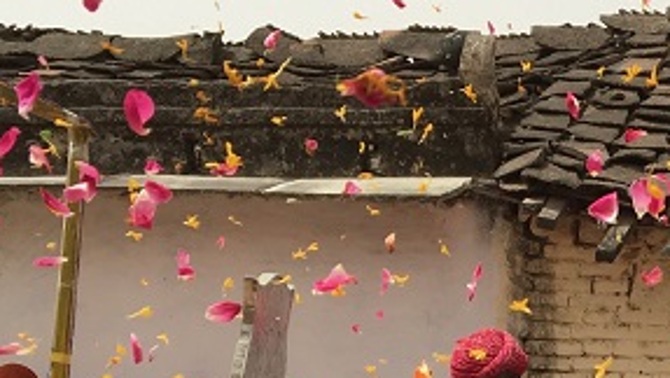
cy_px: 548
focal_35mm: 88
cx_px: 700
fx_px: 1565
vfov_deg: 13.1
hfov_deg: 23.0
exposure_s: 1/1399
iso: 25
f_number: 2.2
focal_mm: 4.15
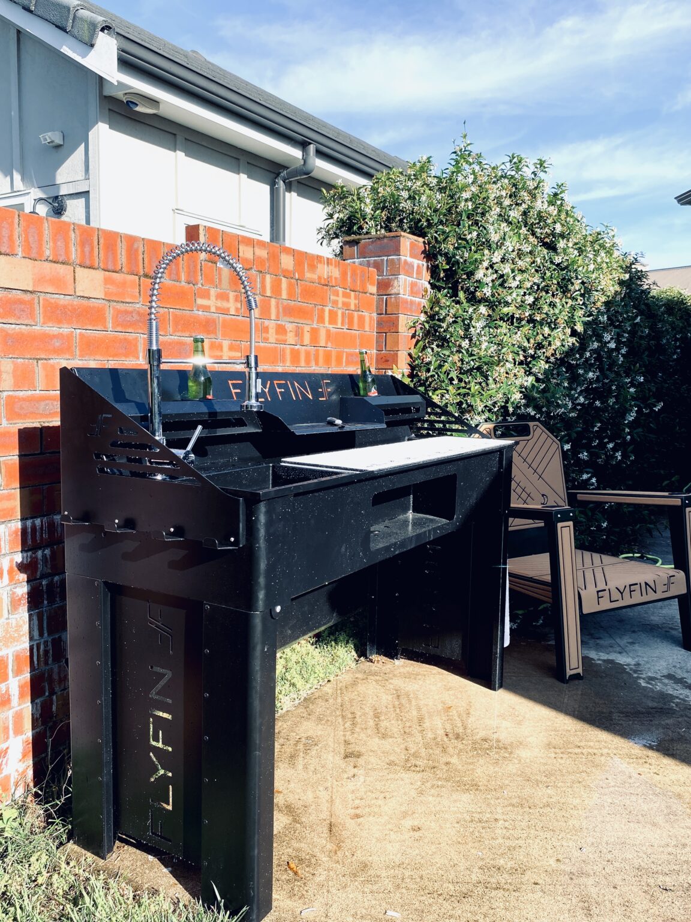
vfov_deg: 67.3
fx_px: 692
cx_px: 346
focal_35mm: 26
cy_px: 461
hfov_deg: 53.1
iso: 32
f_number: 1.8
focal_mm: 4.25
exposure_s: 1/1565
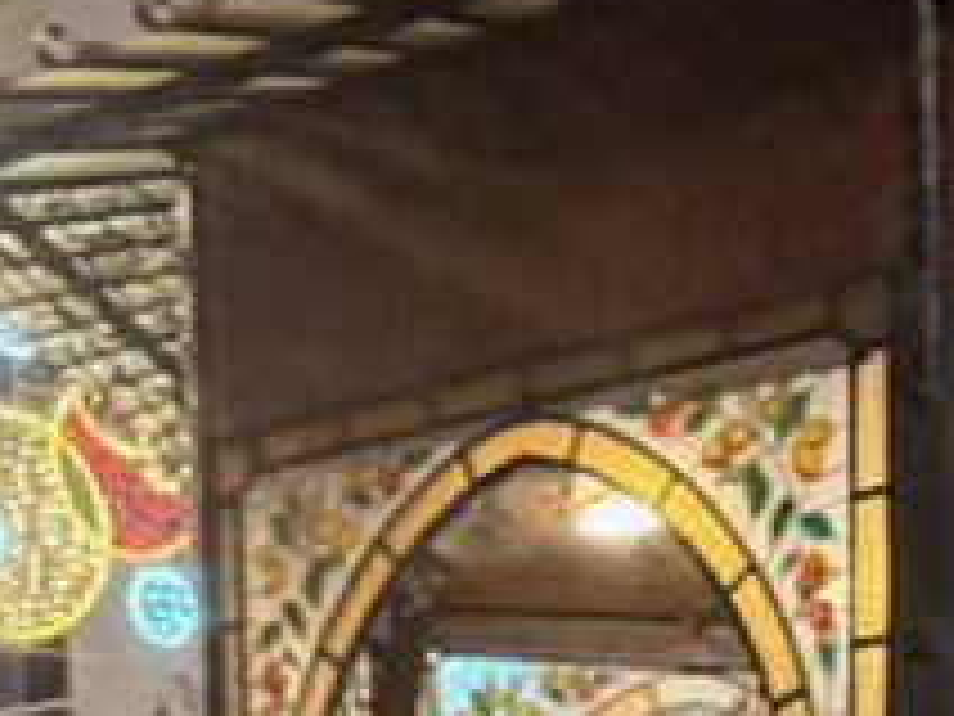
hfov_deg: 17.0
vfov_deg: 10.9
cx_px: 486
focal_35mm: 116
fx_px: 3197
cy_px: 1698
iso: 800
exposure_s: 1/33
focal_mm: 6.76
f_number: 1.78
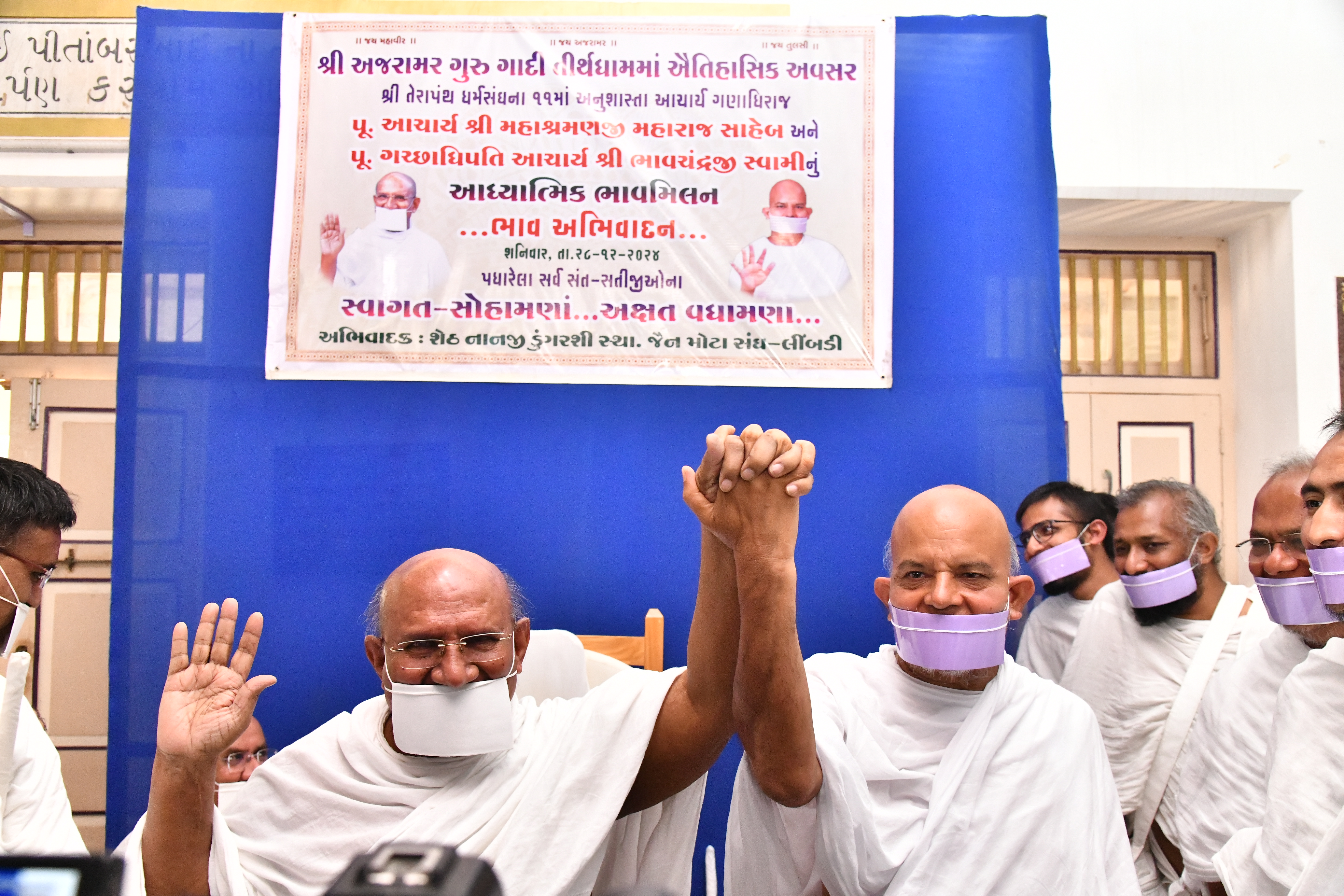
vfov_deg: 42.3
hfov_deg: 60.3
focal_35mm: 31
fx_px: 1157
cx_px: 672
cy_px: 448
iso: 8000
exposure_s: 1/320
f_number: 5
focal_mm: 31
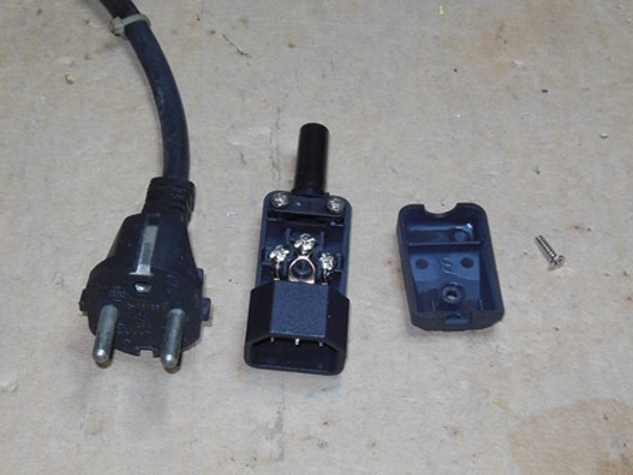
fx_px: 786
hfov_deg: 43.9
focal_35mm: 43
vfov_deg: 33.6
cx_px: 316
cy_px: 238
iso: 125
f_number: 3.8
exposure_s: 1/30
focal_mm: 7.7
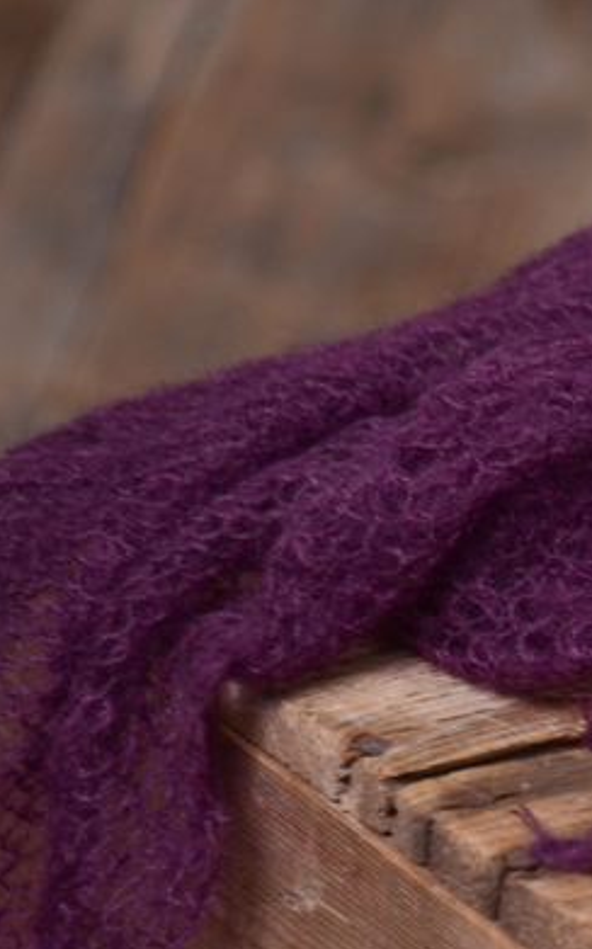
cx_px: 1291
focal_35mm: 328
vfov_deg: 6.4
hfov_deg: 3.9
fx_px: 8476
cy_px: 416
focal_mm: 70
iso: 160
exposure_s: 1/60
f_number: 4
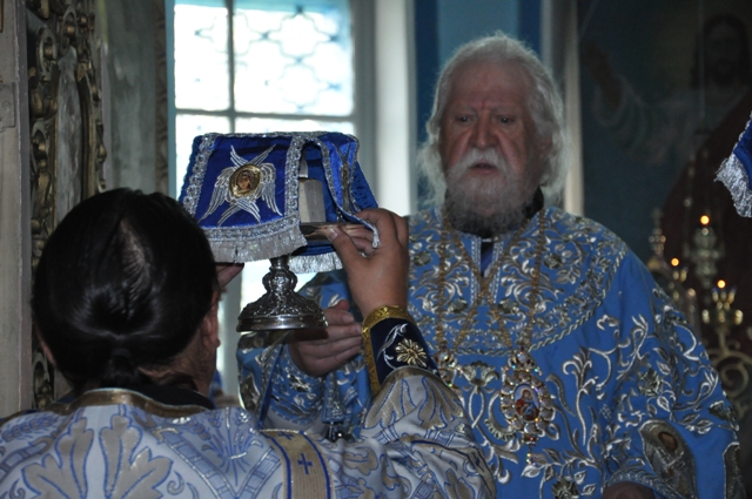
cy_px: 250
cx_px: 376
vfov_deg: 12.1
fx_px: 2347
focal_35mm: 112
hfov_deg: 18.2
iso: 1600
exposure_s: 1/80
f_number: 5.3
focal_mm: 75
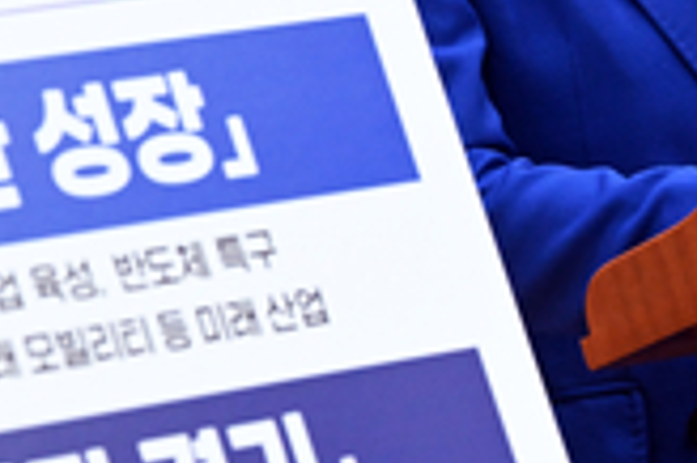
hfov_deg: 4.7
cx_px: 616
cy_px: -51
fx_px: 8491
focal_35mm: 439
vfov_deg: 3.1
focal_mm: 120
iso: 2500
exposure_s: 1/125
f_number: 4.5
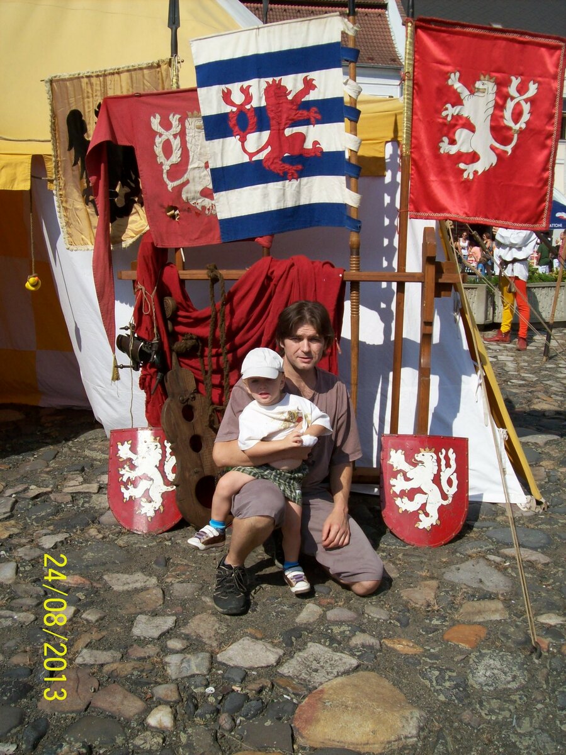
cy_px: 378
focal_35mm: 36
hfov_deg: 39.6
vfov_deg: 51.4
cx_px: 283
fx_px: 785
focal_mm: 6
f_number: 4.8
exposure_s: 1/860
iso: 80
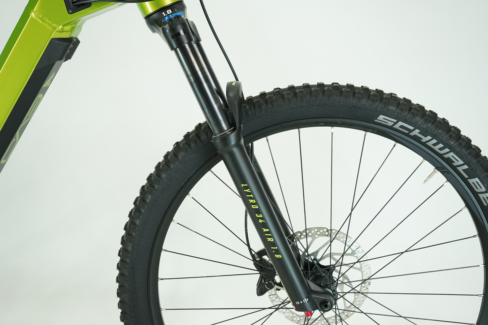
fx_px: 569
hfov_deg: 46.4
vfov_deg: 31.9
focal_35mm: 42
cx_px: 244
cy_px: 162
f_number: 5.6
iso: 1600
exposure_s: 1/200
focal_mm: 42
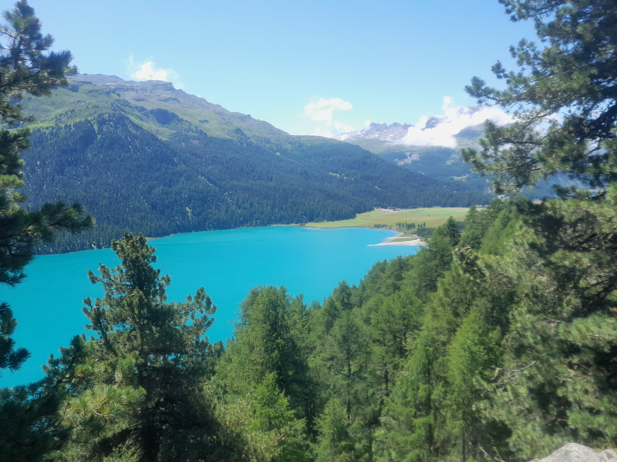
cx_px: 308
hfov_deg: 67.3
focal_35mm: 26
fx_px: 463
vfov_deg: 53.1
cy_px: 231
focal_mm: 4
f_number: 1.8
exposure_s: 1/851
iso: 40
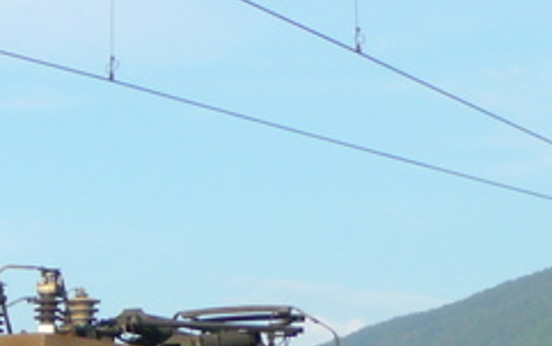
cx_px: -270
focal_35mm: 242
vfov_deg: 5.4
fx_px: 3643
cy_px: 548
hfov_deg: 8.5
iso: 100
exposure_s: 1/400
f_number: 4.3
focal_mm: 9.3
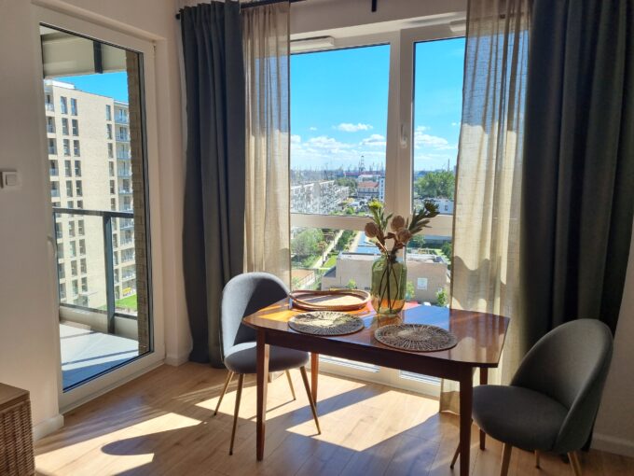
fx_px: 476
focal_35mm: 26
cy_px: 238
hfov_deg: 67.3
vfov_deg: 53.1
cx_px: 317
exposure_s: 1/1296
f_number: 1.8
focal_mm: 5.4
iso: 50
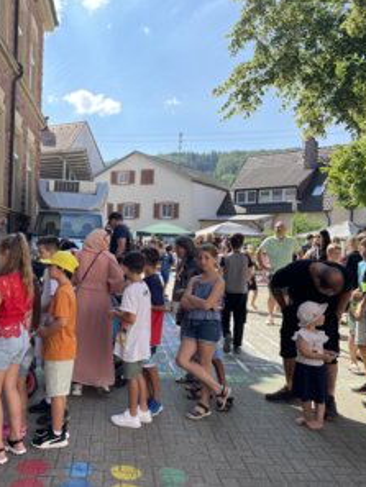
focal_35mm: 35
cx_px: 84
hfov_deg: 39.4
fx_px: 493
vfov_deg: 52.6
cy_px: 243
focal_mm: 4.2
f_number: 1.6
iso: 32
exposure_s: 1/1114
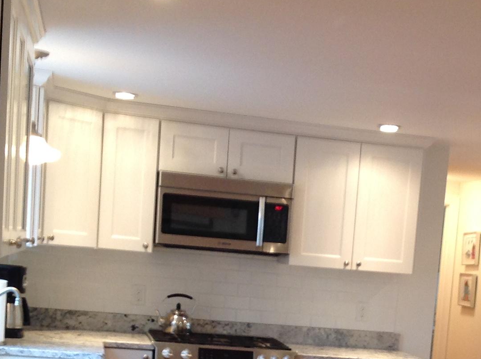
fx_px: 1166
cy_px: 383
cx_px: 338
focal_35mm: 84
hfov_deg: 23.2
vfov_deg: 17.0
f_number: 2.4
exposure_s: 1/15
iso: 80
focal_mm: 4.28
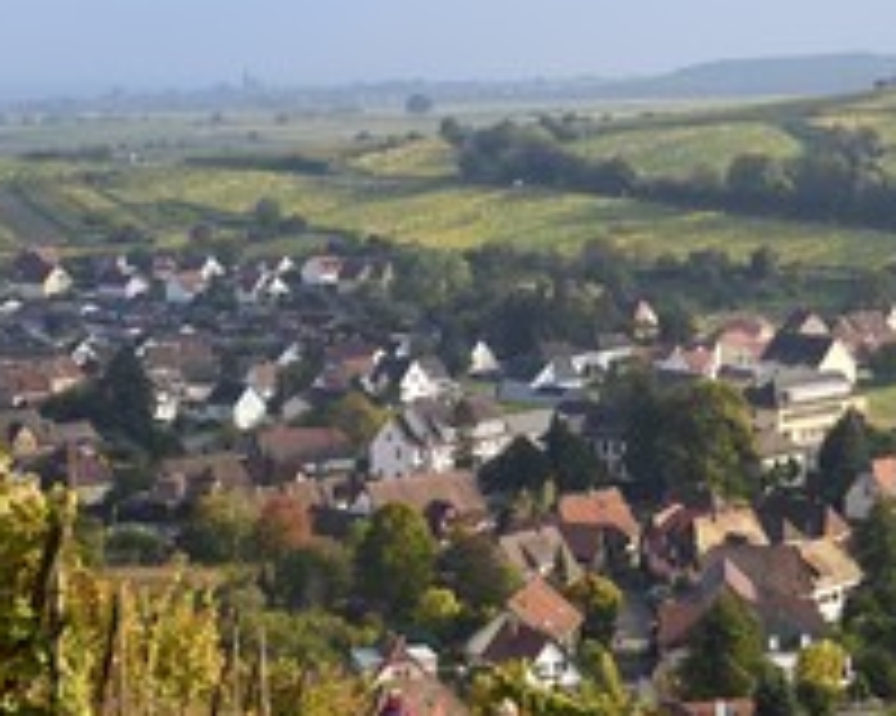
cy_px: 401
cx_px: 772
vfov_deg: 13.4
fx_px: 3048
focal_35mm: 115
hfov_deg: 16.5
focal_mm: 58
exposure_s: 1/400
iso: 400
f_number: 10
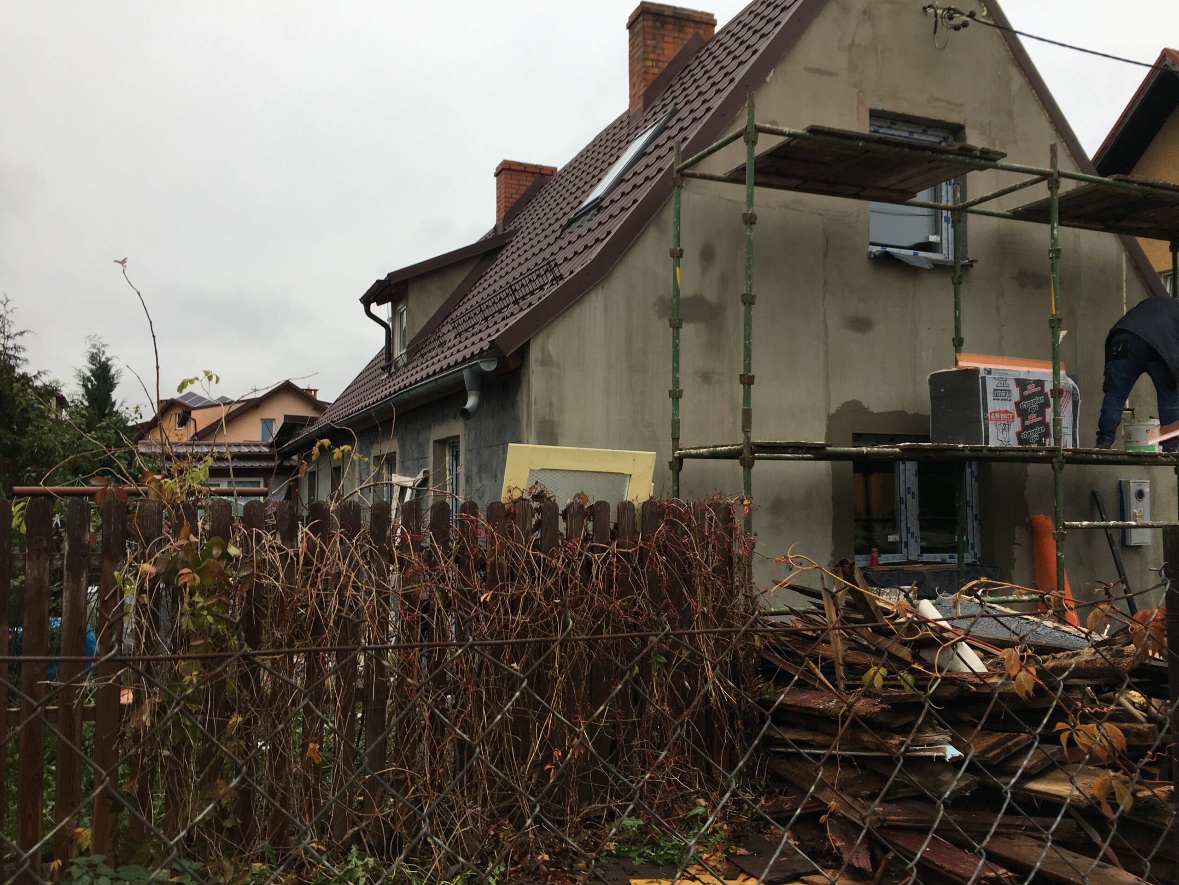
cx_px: 590
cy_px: 442
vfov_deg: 48.2
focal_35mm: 29
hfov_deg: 61.7
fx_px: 988
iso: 25
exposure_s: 1/150
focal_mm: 4.15
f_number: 2.2
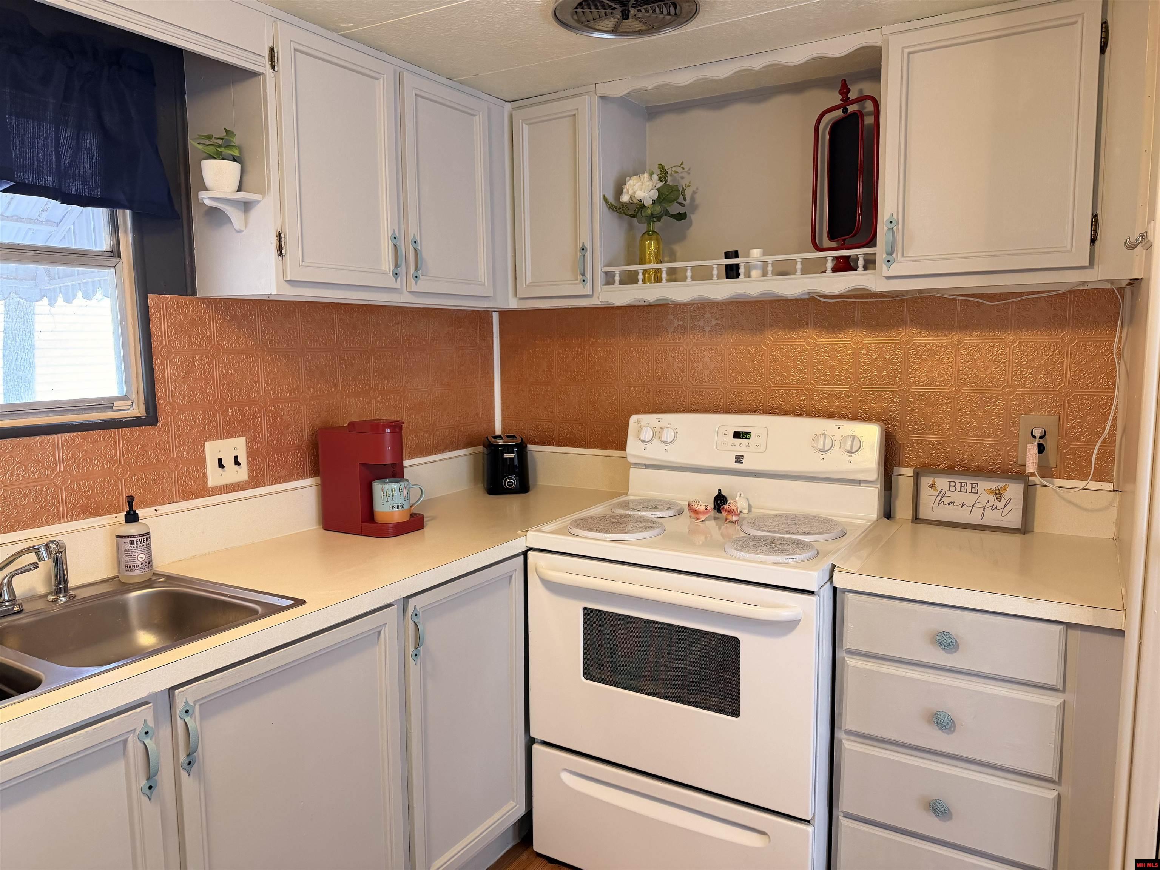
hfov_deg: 71.6
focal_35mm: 24
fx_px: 804
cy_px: 435
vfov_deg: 56.8
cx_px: 580
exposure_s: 1/60
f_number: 1.78
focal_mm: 6.76
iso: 200
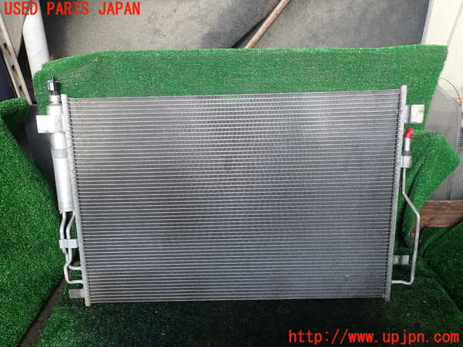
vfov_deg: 54.9
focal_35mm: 25
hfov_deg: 69.4
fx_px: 334
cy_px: 174
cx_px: 232
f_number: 2.8
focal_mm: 4.5
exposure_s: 1/80
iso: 100
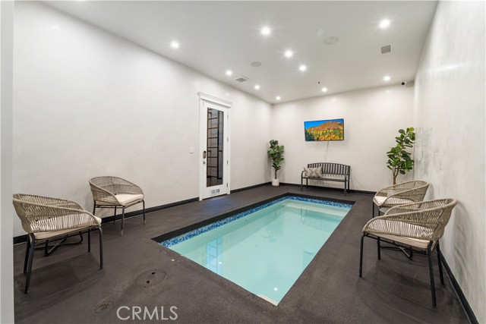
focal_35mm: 14
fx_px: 189
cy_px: 162
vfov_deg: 81.2
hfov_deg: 104.2
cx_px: 243
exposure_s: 1
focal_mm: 14
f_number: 11
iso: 100
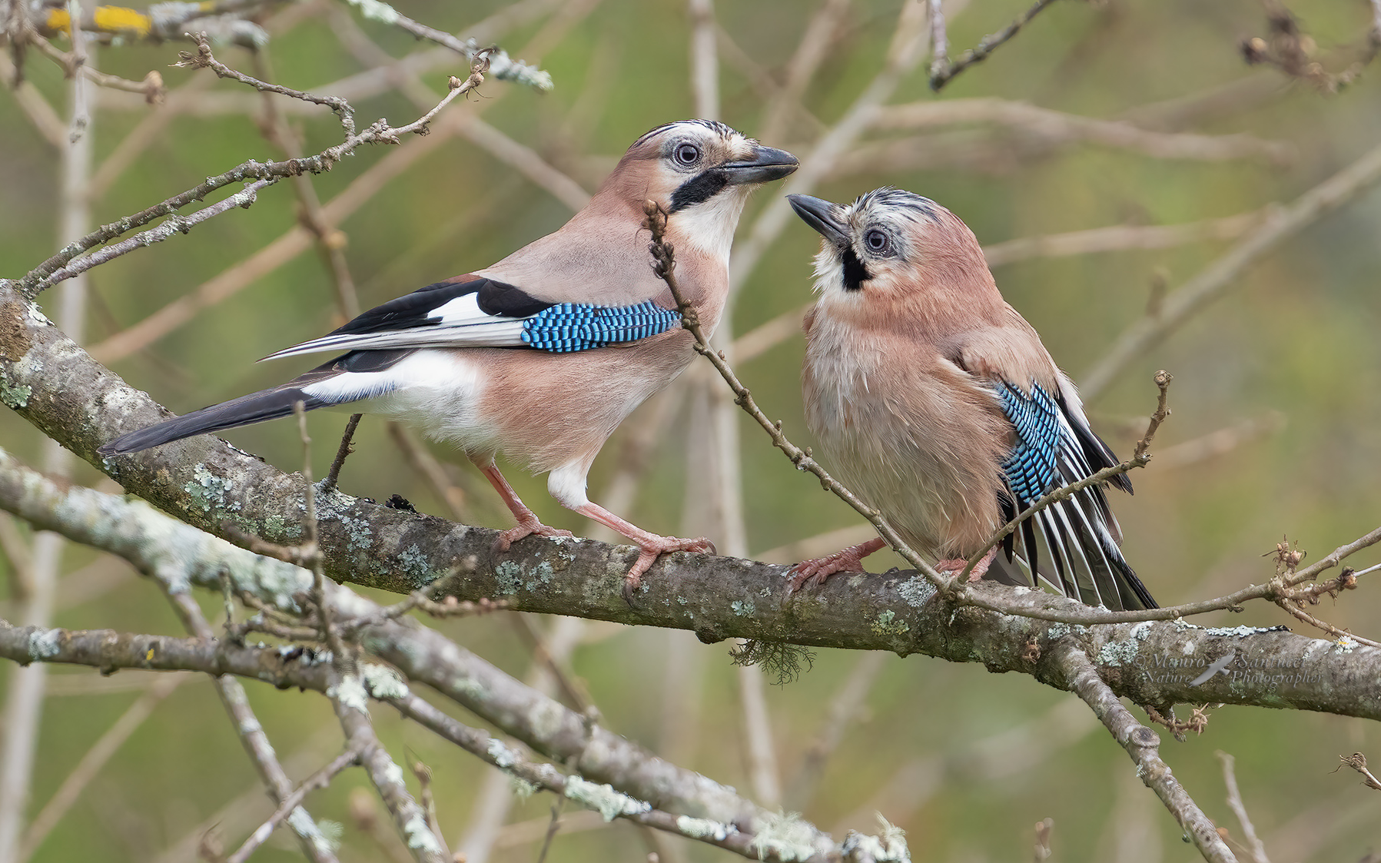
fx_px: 43168
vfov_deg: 1.1
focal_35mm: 1147
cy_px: 419
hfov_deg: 1.8
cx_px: 690
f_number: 9
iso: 3200
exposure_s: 1/2000
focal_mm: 749
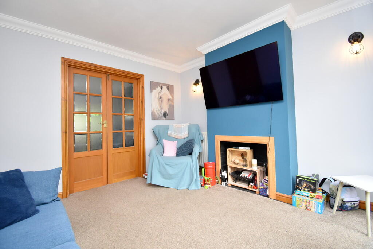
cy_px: 124
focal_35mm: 15
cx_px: 186
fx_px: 155
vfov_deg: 77.3
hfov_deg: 100.4
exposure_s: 1/200
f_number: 5
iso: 800
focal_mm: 10
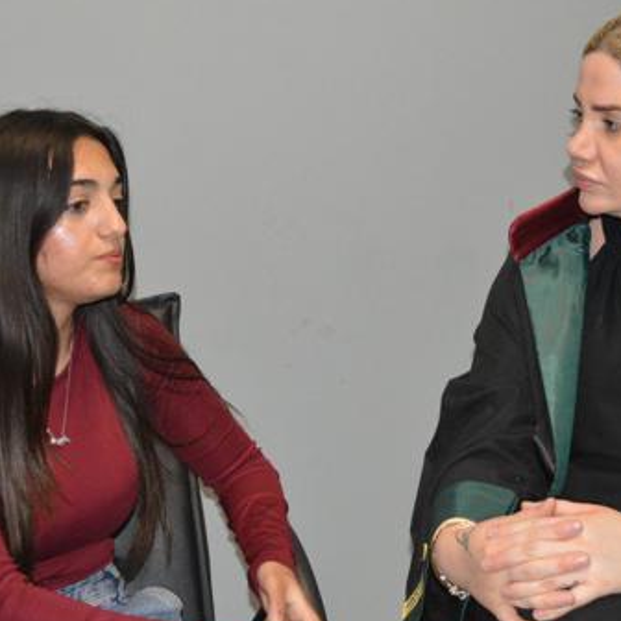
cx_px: 329
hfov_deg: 20.6
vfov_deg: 20.6
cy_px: 279
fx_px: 1705
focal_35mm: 84
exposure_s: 1/60
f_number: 4.8
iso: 3200
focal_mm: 36
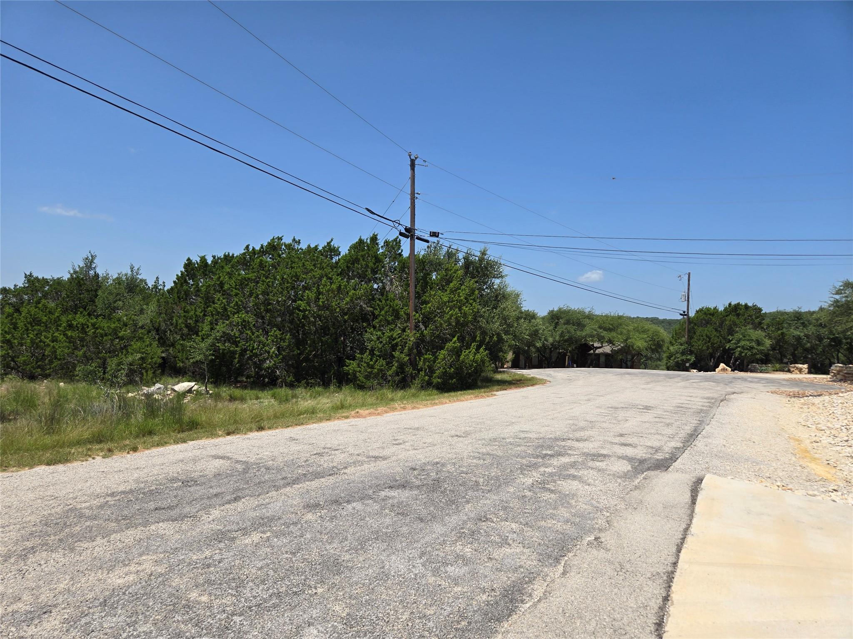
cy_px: 320
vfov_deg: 58.9
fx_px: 567
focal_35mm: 23
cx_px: 426
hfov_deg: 73.9
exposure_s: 1/2686
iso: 25
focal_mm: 5.4
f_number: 1.8
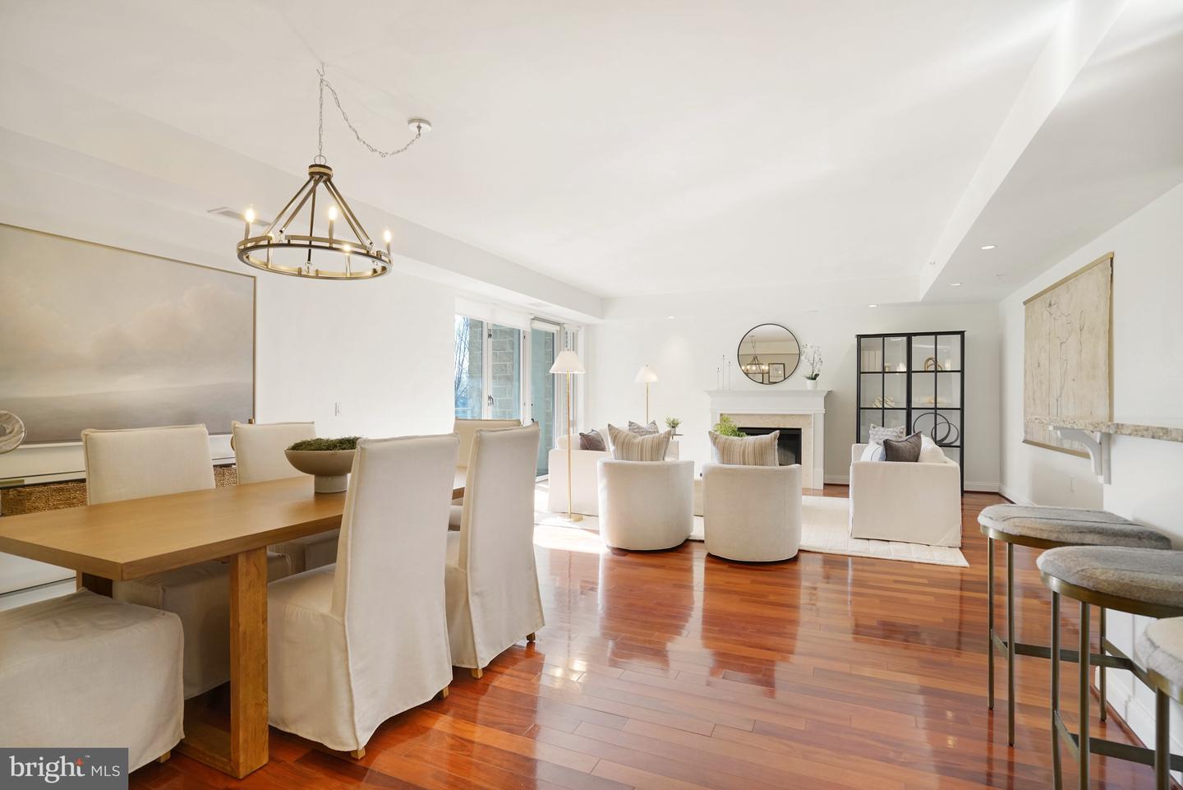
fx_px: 559
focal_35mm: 17
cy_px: 395
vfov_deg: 70.5
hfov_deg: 93.3
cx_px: 592
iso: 1250
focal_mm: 17
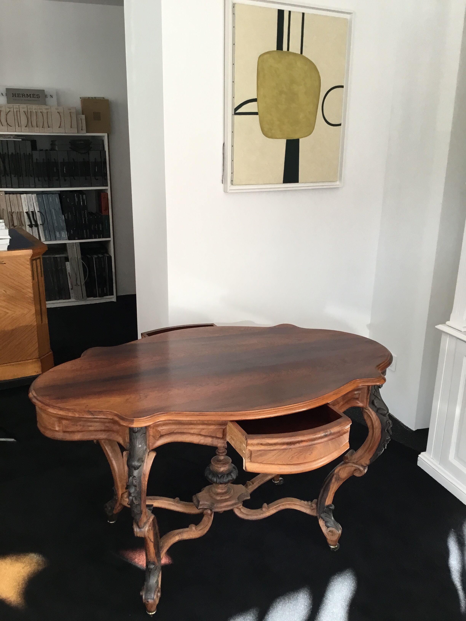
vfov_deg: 58.4
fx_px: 556
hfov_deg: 45.4
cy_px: 310
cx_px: 233
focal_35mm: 31
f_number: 2.4
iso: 32
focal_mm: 3.3
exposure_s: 1/33
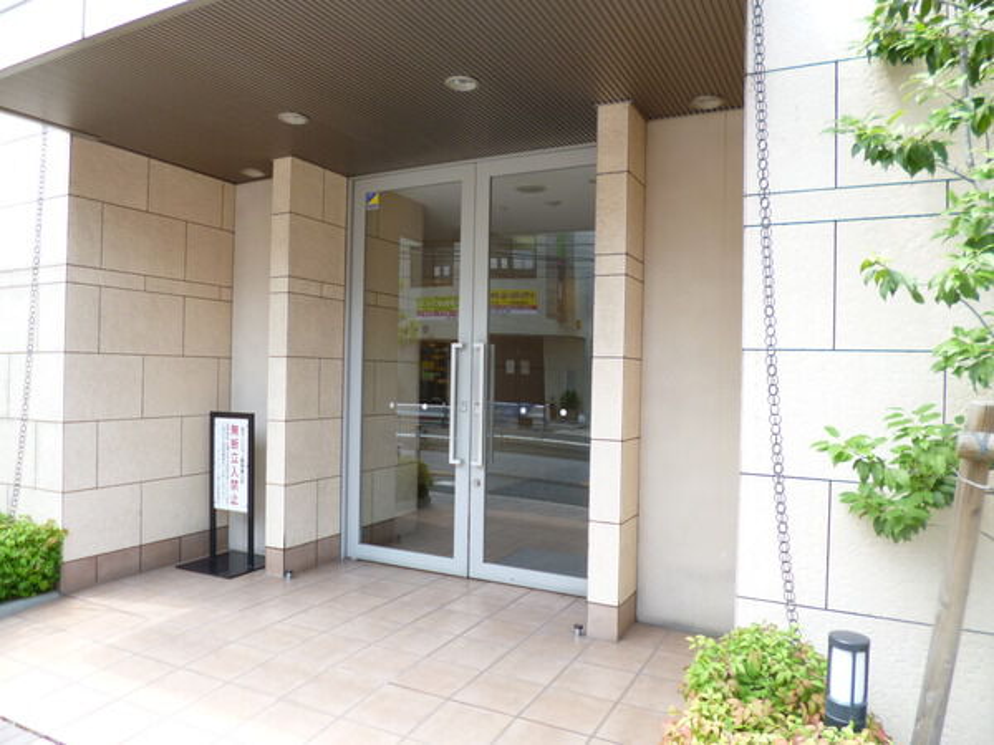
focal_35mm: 24
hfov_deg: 71.6
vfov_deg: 56.8
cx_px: 497
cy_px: 372
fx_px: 689
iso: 100
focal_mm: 4.3
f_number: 2.5
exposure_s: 1/125
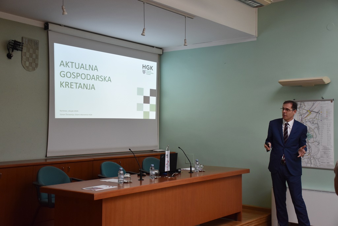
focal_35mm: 48
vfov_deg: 28.1
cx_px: 169
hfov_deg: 41.1
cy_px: 113
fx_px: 451
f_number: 4
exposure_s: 1/200
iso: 800
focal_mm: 32
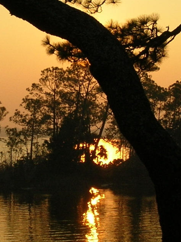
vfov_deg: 15.0
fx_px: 913
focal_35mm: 131
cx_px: 76
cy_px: 90
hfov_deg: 11.3
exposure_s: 1/494
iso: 50
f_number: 3.7
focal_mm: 6
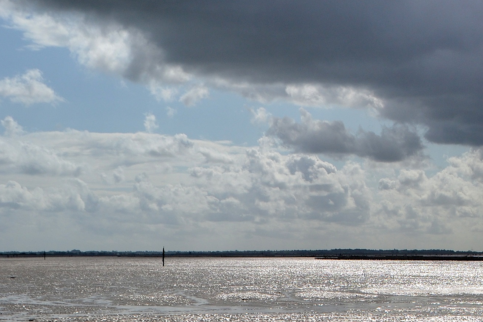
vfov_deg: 13.9
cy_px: 208
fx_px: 1319
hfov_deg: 19.7
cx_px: 559
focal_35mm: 98
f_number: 10
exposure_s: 1/800
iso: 200
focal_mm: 25
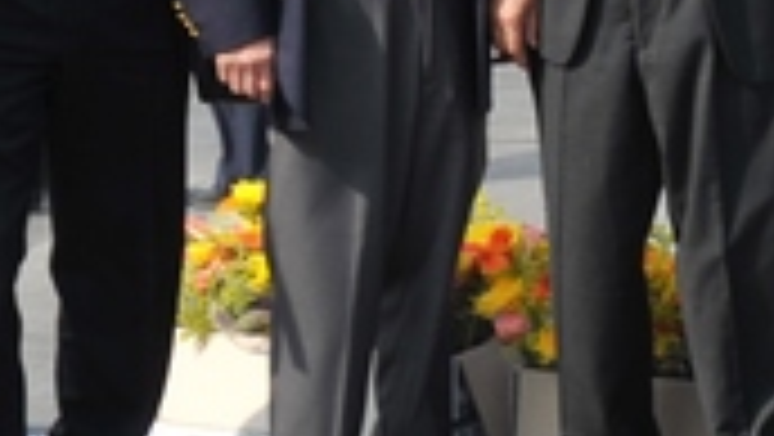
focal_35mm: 156
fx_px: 3204
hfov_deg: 13.8
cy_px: -378
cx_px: 351
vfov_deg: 7.5
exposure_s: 1/80
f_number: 13
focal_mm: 32
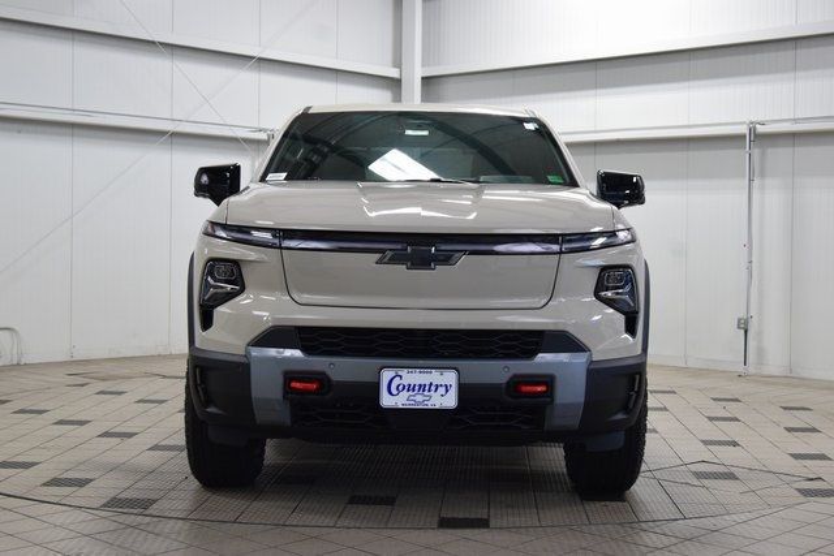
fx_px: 1251
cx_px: 417
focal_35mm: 54
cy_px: 278
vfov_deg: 25.1
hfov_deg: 36.9
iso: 1600
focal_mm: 36
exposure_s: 1/60
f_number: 7.1
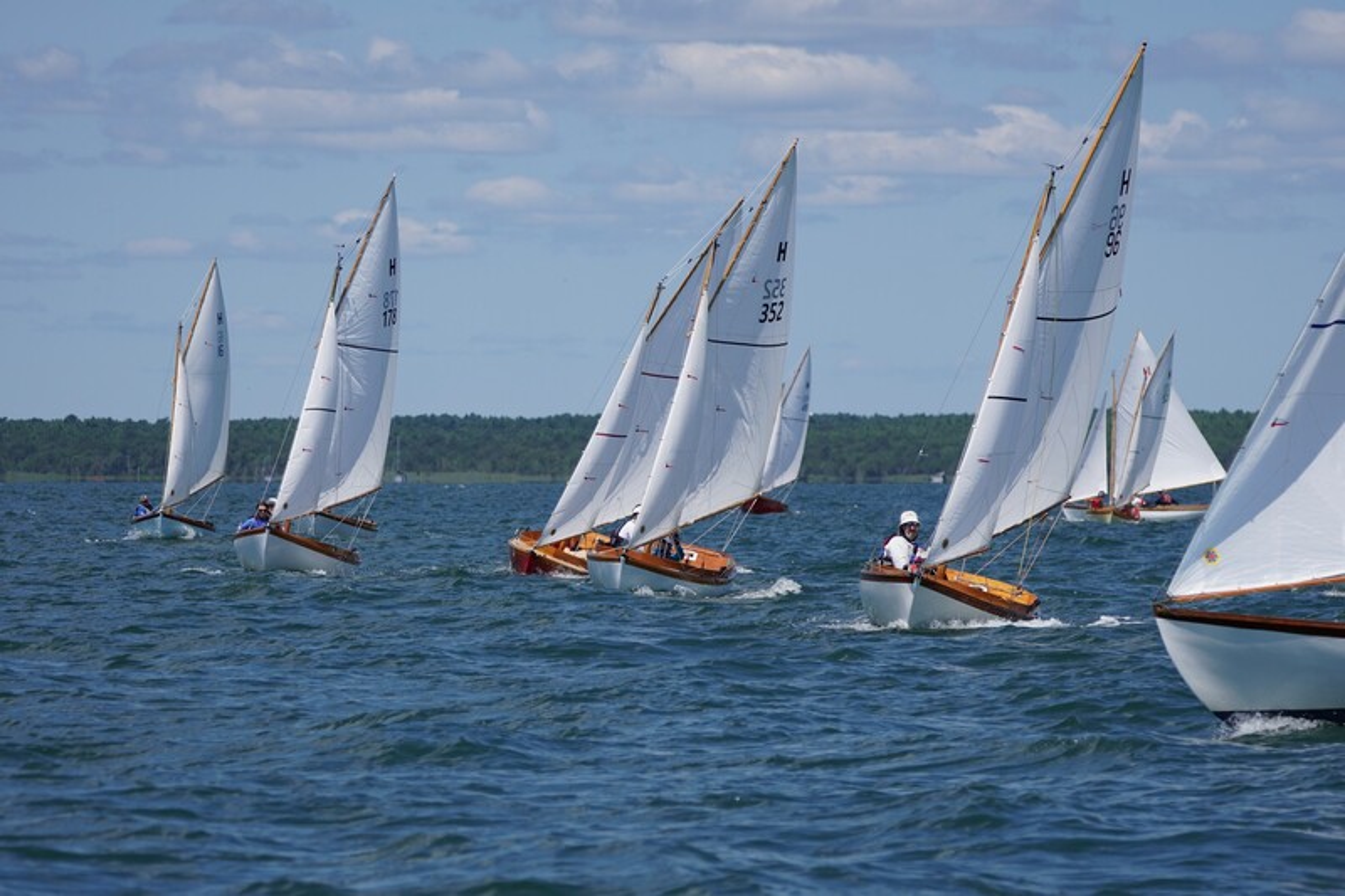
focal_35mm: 252
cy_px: 448
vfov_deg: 5.5
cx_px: 672
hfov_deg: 8.2
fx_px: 9412
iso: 125
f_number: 5
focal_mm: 168
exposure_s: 1/1600
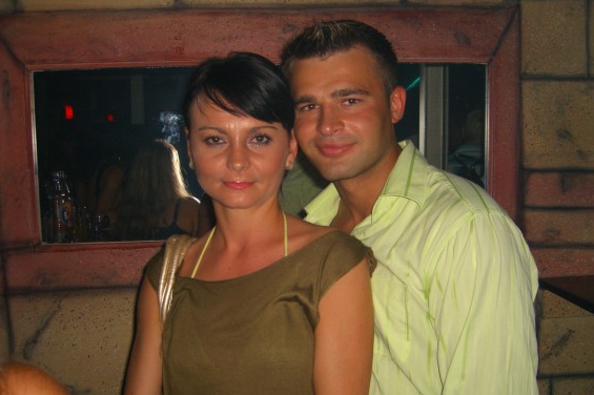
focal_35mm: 42
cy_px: 213
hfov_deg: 46.4
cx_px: 310
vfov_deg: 31.8
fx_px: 693
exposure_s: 1/60
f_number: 2.8
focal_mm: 7.9
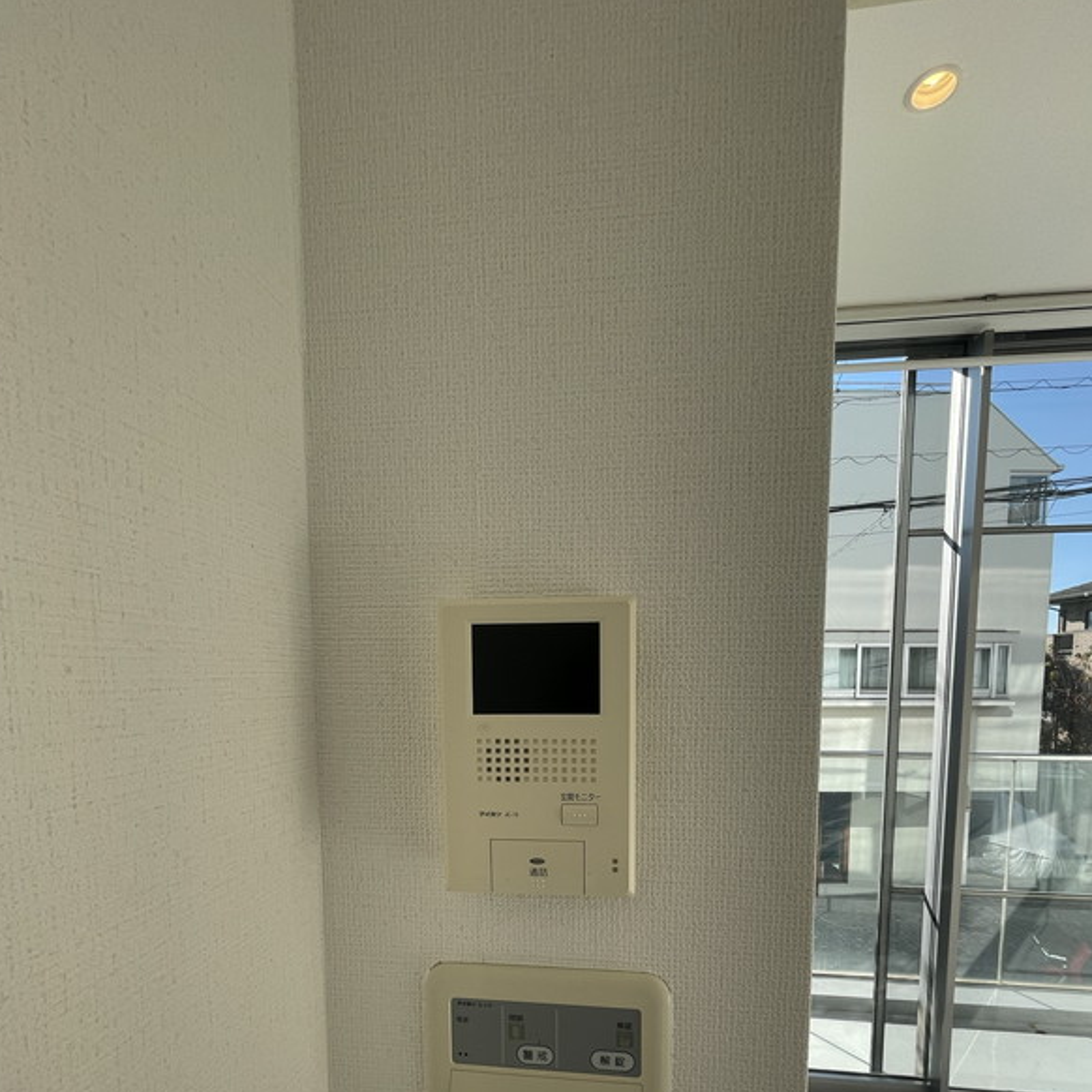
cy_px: 728
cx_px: 550
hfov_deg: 84.0
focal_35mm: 17
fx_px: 607
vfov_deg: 81.2
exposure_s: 1/246
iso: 25
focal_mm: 1.55
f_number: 2.4
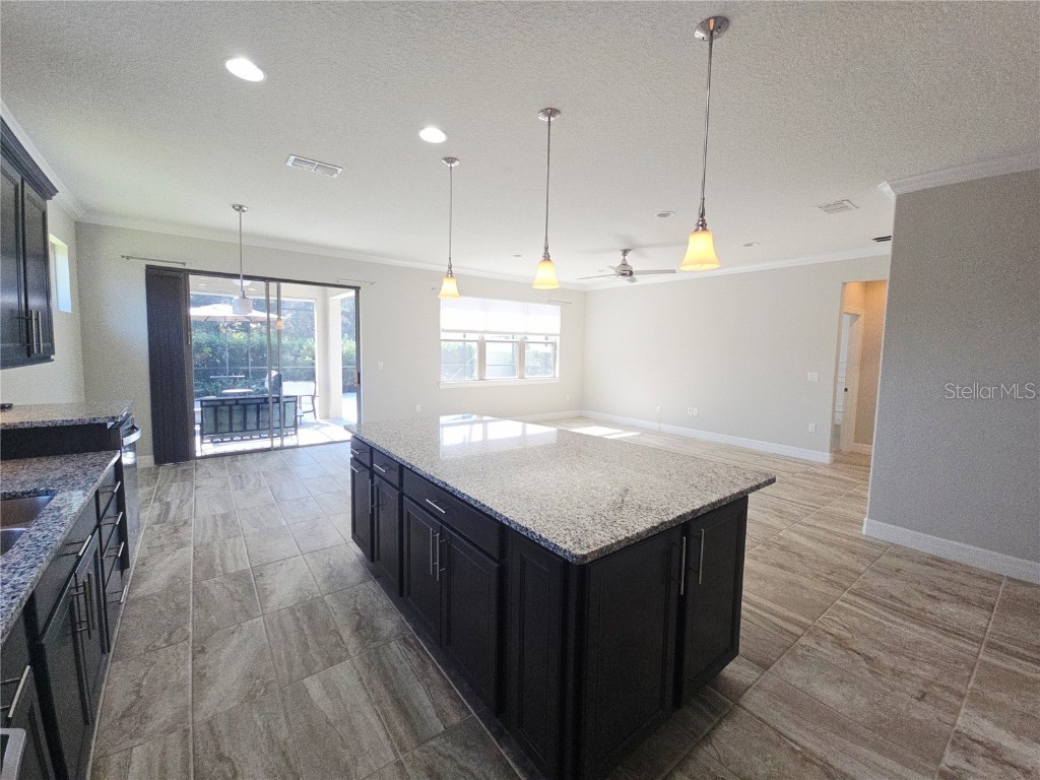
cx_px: 520
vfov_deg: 89.9
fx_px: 391
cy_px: 390
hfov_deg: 106.2
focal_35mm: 13
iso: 100
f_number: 2.2
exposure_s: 1/120
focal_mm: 2.2
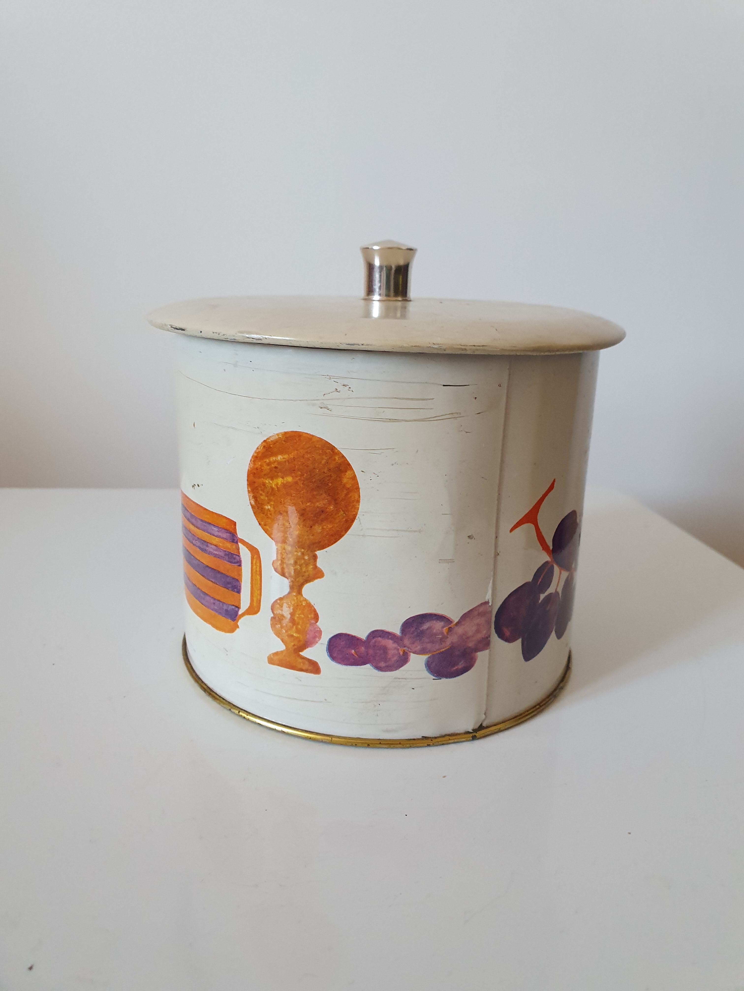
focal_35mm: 26
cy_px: 496
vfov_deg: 67.3
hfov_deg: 53.1
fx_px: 745
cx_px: 372
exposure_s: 1/50
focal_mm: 4.32
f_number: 2.4
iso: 320
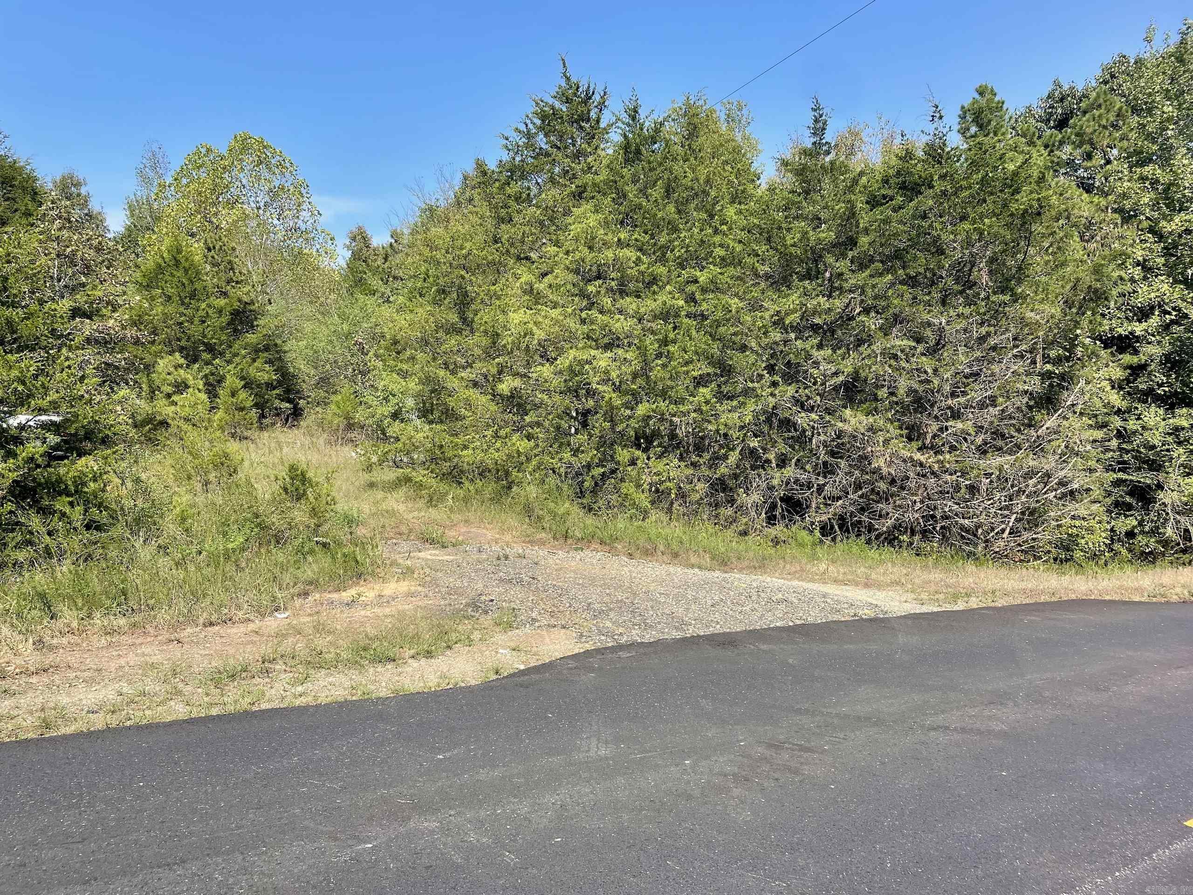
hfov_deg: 67.3
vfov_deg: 53.1
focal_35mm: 26
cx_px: 596
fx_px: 896
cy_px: 448
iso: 32
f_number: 1.6
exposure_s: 1/1770
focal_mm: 4.2
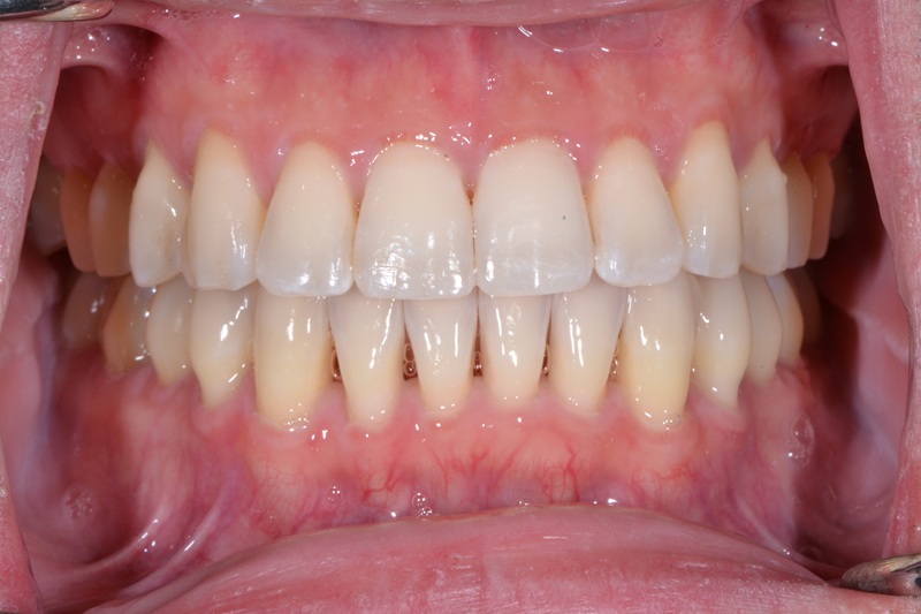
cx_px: 460
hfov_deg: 16.1
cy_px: 307
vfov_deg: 10.7
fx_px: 3261
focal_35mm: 128
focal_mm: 85
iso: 100
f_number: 32
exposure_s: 1/200
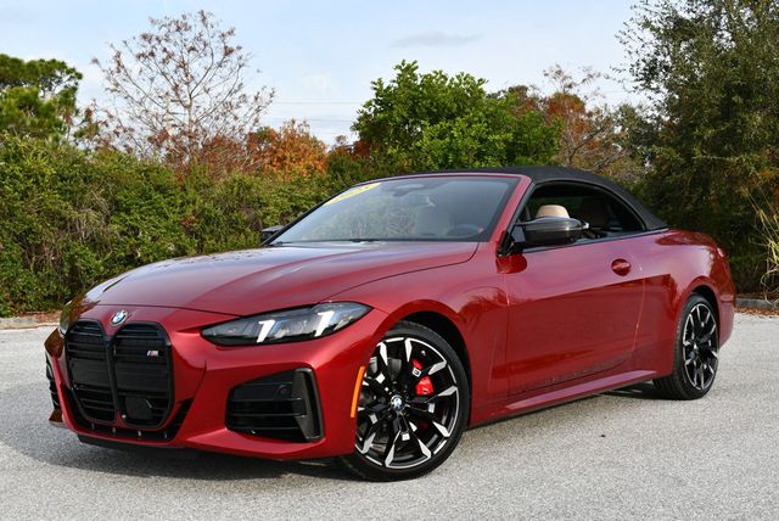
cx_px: 390
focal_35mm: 50
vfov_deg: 27.0
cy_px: 260
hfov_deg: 39.6
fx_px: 1083
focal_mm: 25
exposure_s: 1/250
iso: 200
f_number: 8
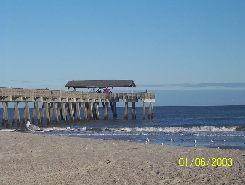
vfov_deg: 12.0
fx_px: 880
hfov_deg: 15.9
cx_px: 122
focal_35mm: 124
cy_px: 92
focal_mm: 16.3
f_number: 8.71
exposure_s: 1/498
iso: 100
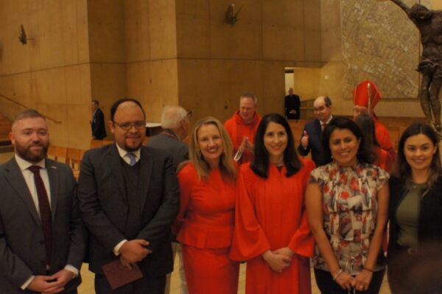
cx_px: 221
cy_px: 147
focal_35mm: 42
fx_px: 515
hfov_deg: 46.4
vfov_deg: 31.8
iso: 1600
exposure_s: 1/50
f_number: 3.5
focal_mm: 28
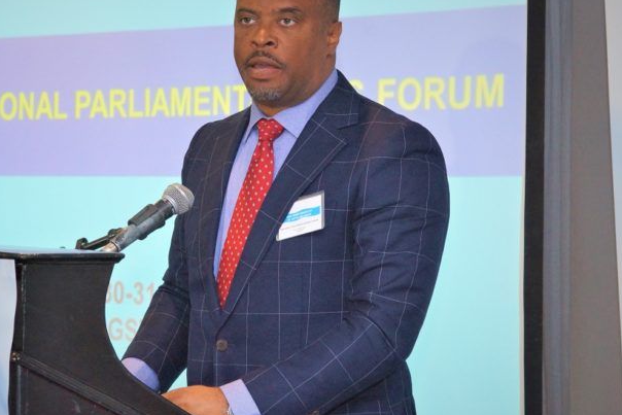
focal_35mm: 140
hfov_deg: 14.7
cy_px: 198
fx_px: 2413
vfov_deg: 9.8
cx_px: 244
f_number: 7.1
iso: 800
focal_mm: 75
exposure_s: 1/50
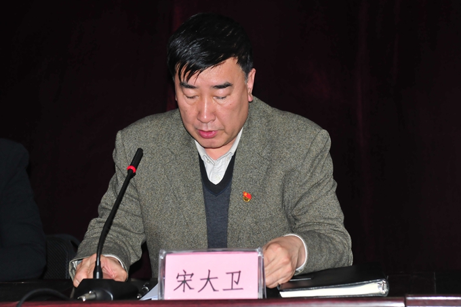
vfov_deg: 13.8
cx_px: 230
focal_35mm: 99
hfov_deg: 20.6
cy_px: 154
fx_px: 1267
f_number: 5
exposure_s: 1/100
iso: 800
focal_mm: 66
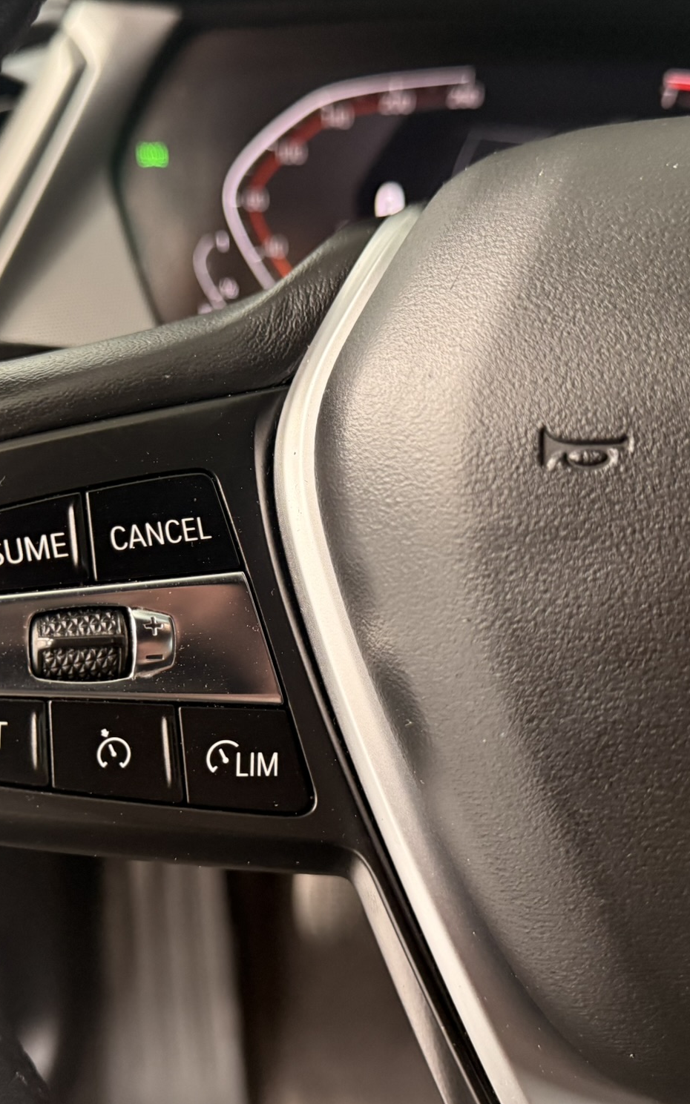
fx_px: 1054
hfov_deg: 36.2
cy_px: 557
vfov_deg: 55.3
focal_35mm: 35
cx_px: 298
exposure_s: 1/57
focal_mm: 6.76
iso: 400
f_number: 1.78
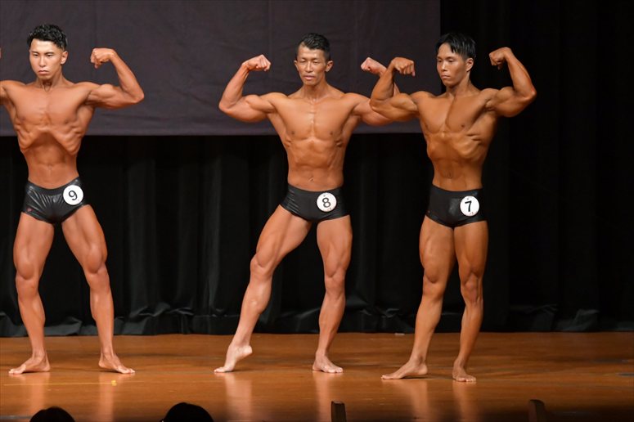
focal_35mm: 270
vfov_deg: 5.1
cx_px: 317
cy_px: 211
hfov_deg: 7.6
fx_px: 4753
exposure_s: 1/400
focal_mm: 180
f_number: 5.6
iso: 6400
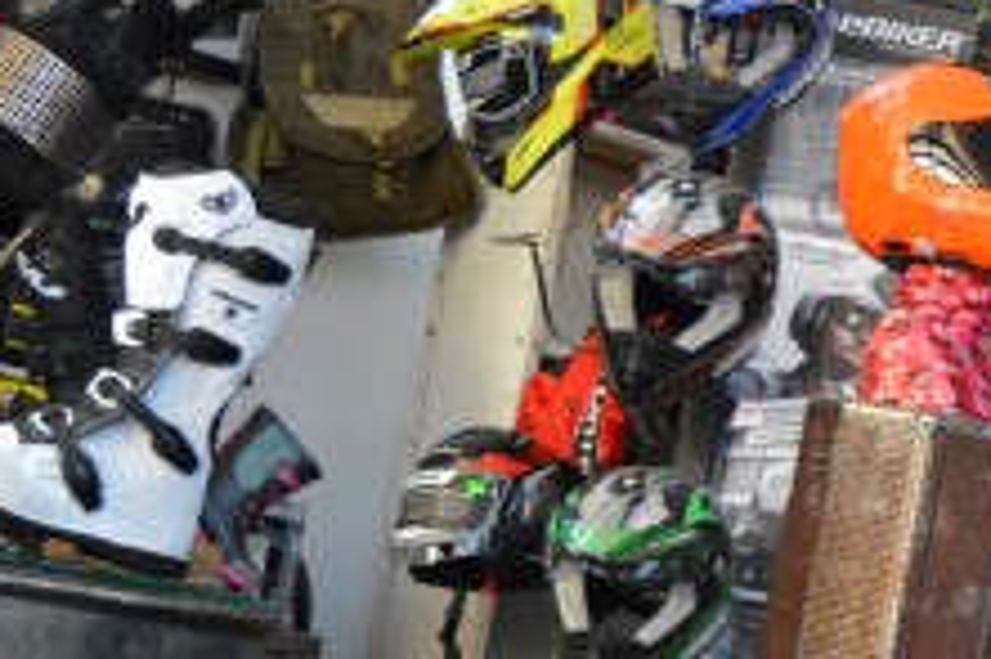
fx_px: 2971
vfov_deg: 12.3
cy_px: 874
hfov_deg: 17.3
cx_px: 1417
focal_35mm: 108
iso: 3200
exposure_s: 1/250
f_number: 3.8
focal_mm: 22
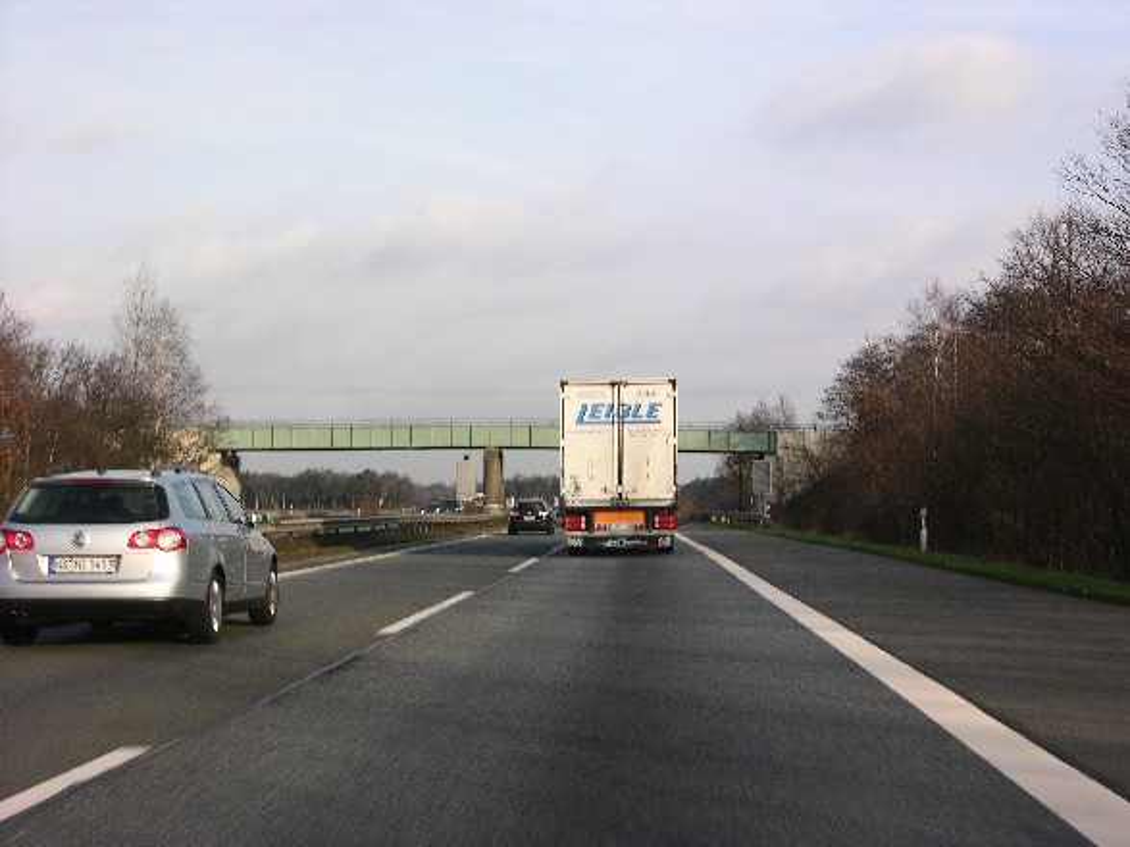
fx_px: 2154
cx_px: 565
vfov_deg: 22.2
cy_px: 424
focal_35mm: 66
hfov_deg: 29.4
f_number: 5.8
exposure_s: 1/118
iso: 50
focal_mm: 16.8
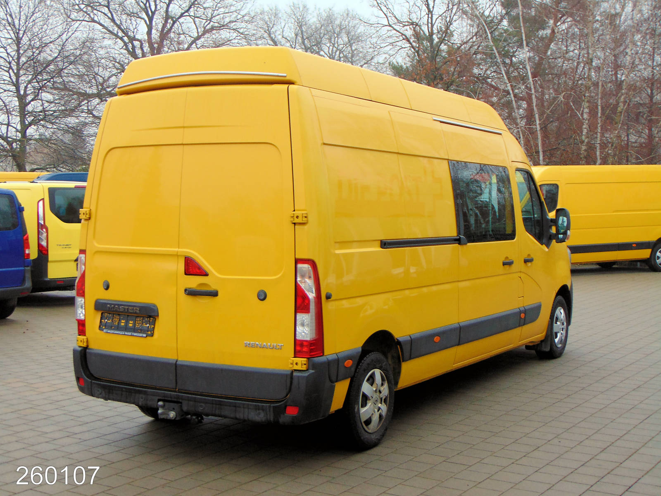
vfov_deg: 29.1
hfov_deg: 38.2
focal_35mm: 50
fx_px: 955
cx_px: 330
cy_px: 248
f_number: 3.5
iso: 200
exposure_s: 1/30
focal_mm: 9
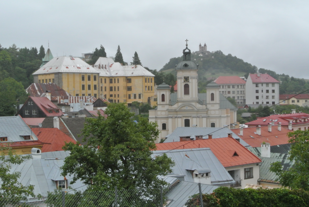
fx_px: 584
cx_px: 154
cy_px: 104
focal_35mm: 68
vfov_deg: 20.1
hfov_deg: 29.6
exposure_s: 1/60
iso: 800
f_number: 5.3
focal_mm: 25.2
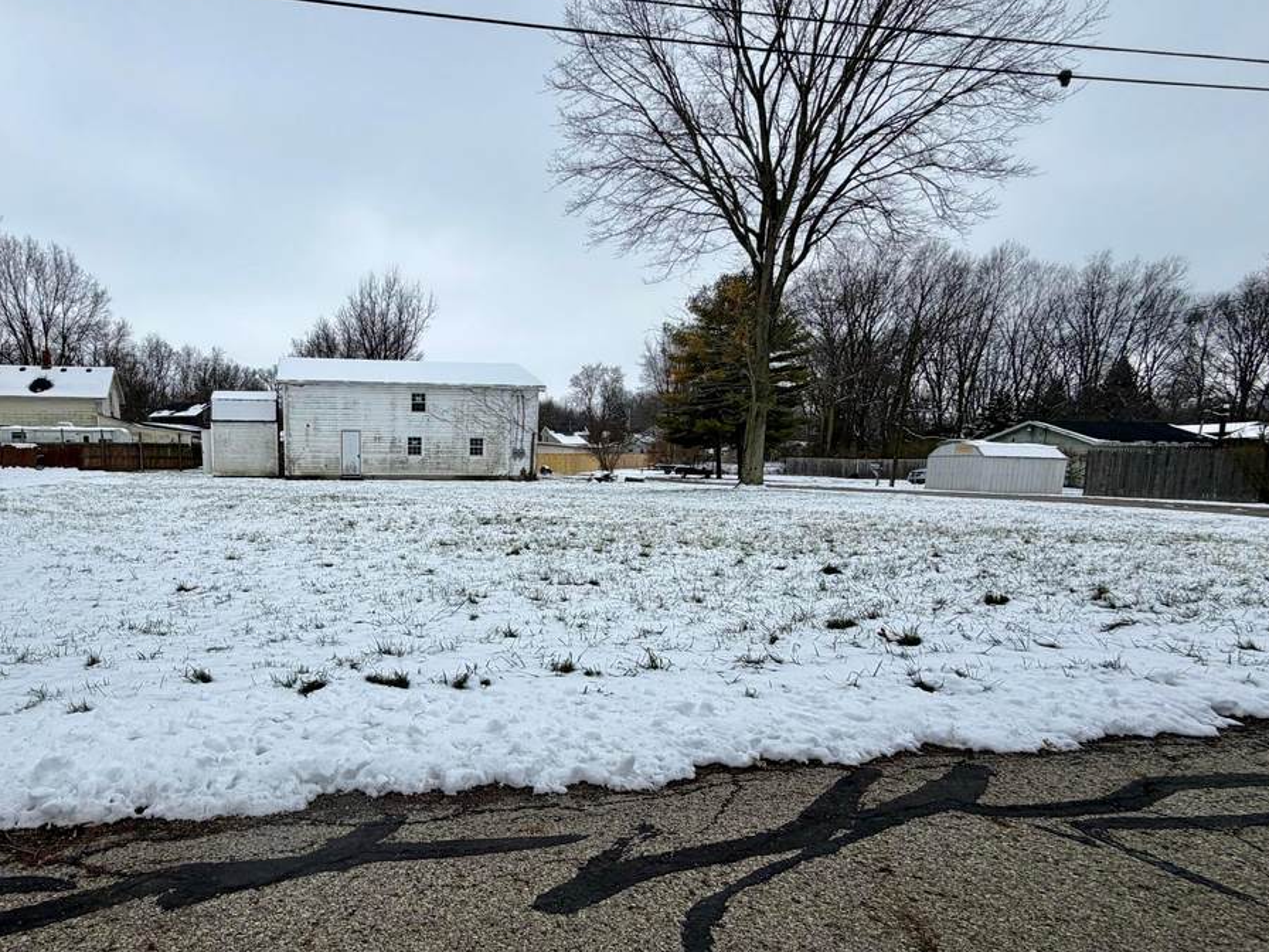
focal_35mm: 20
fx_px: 733
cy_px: 567
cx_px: 429
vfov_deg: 65.4
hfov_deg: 79.2
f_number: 2.2
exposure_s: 1/770
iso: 32
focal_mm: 2.22
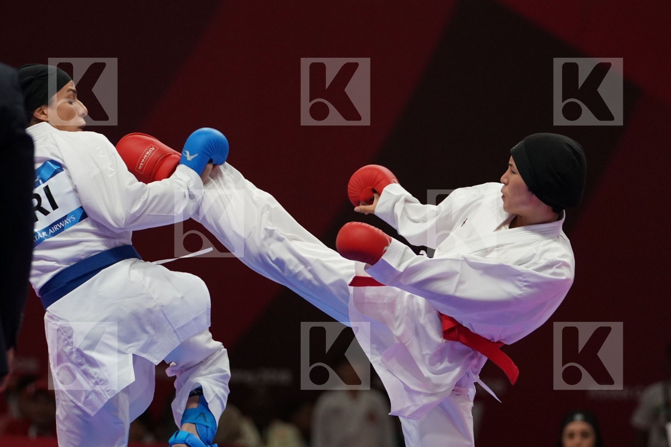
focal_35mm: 324
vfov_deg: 4.2
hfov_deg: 6.4
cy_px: 224
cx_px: 336
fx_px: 6039
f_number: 4
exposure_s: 1/1000
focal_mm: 216
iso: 2500
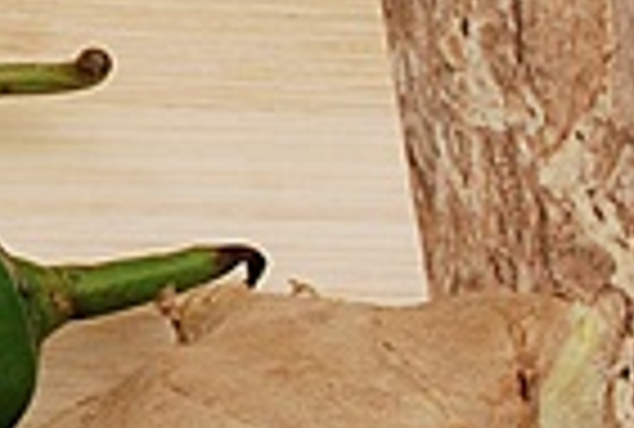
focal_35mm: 337
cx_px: -1452
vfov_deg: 4.1
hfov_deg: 5.6
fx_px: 5947
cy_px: -169
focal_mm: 31
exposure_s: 1/125
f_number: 8
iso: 200
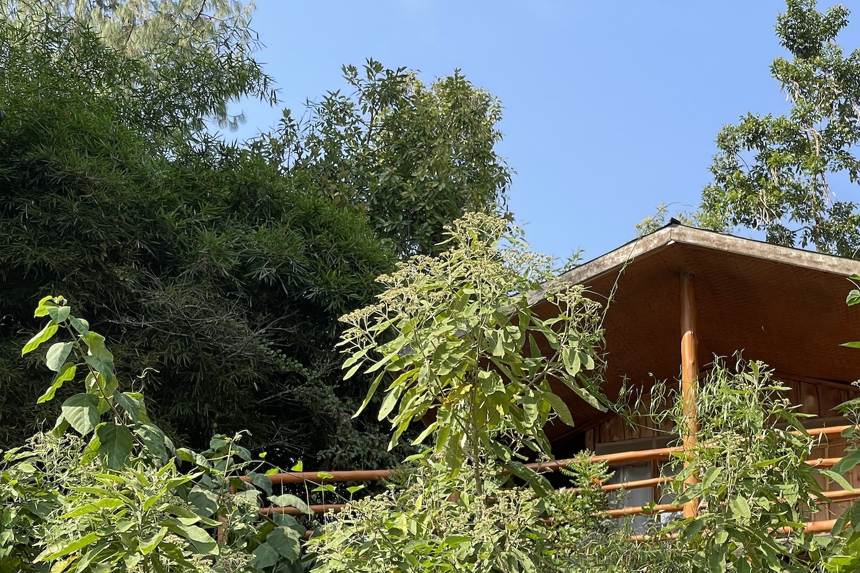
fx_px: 2198
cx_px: 555
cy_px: 399
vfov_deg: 14.8
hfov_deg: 22.1
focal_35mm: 92
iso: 20
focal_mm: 7.5
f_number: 2.2
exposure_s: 1/176
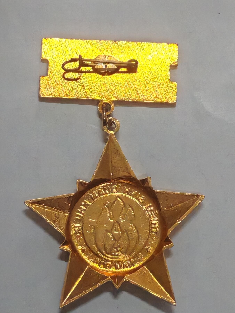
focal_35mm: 156
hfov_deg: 9.5
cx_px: 118
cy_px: 156
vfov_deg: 12.7
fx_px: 1412
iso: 320
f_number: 1.95
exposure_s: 1/100
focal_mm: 5.52
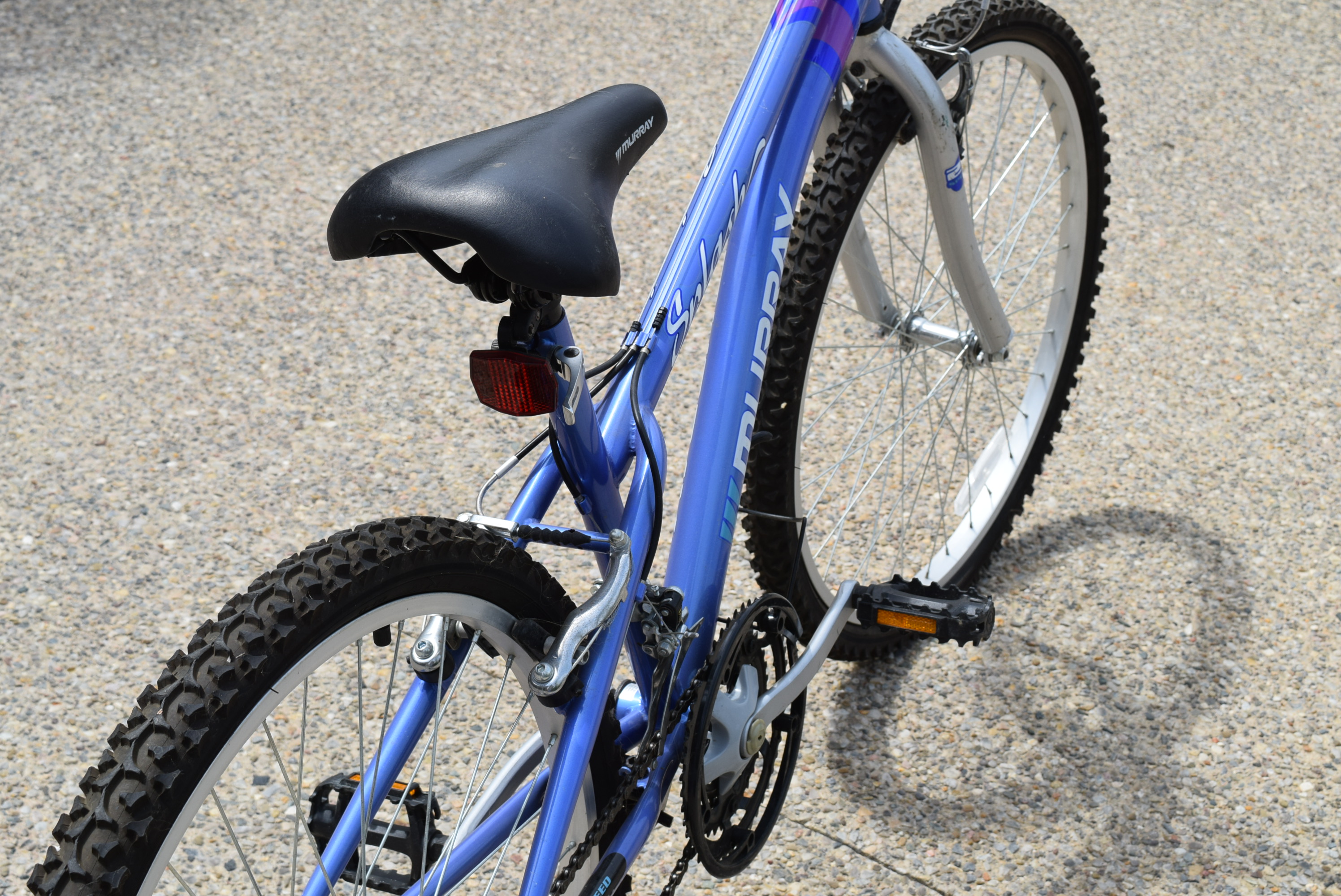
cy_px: 448
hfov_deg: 35.0
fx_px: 2125
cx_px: 670
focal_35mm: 57
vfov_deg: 23.8
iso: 200
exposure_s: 1/400
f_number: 10
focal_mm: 38
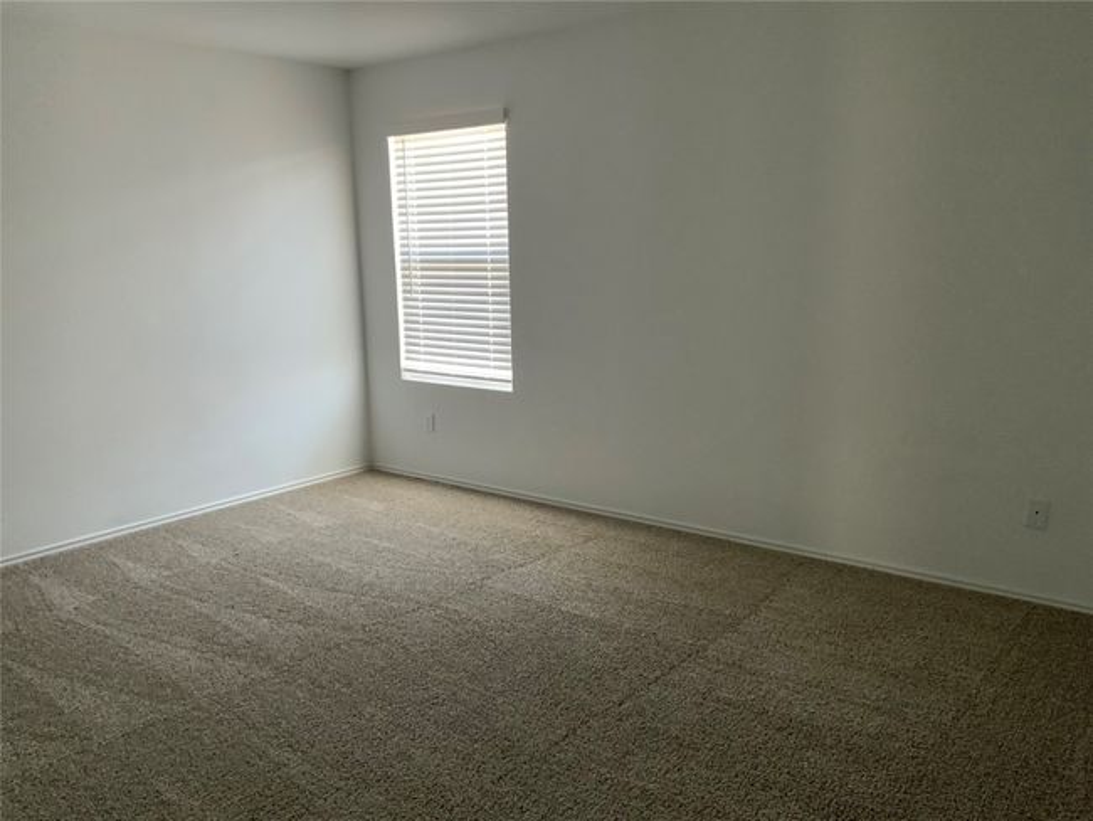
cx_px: 546
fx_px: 916
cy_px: 410
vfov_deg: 48.3
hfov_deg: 61.6
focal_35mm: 29
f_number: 1.8
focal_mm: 3
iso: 200
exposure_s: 1/40
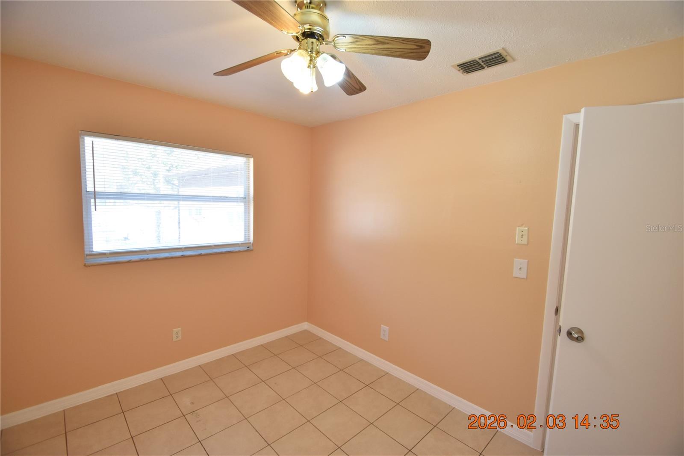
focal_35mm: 15
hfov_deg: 100.4
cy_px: 228
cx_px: 342
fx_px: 285
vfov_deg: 77.3
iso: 800
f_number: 3.5
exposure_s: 1/250
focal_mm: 10
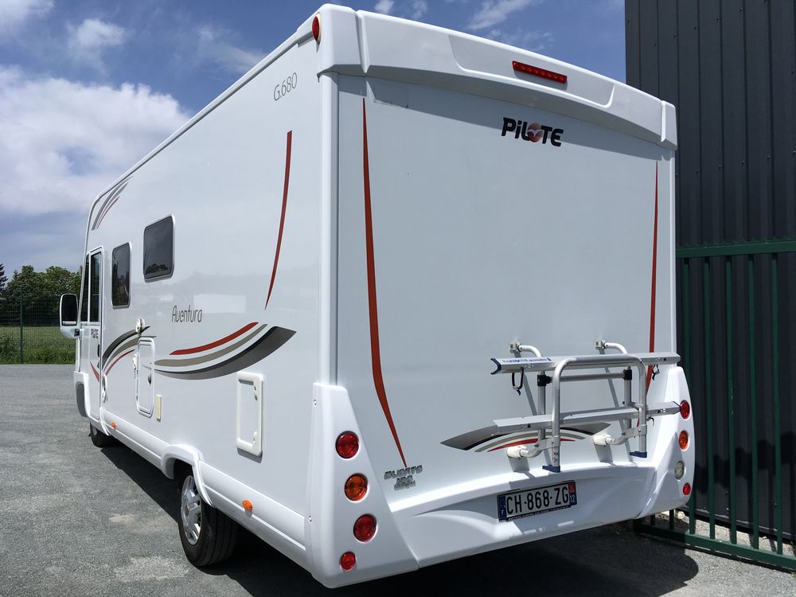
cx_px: 398
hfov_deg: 61.7
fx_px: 667
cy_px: 298
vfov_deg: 48.2
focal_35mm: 29
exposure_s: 1/4049
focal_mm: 4.15
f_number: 2.2
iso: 25
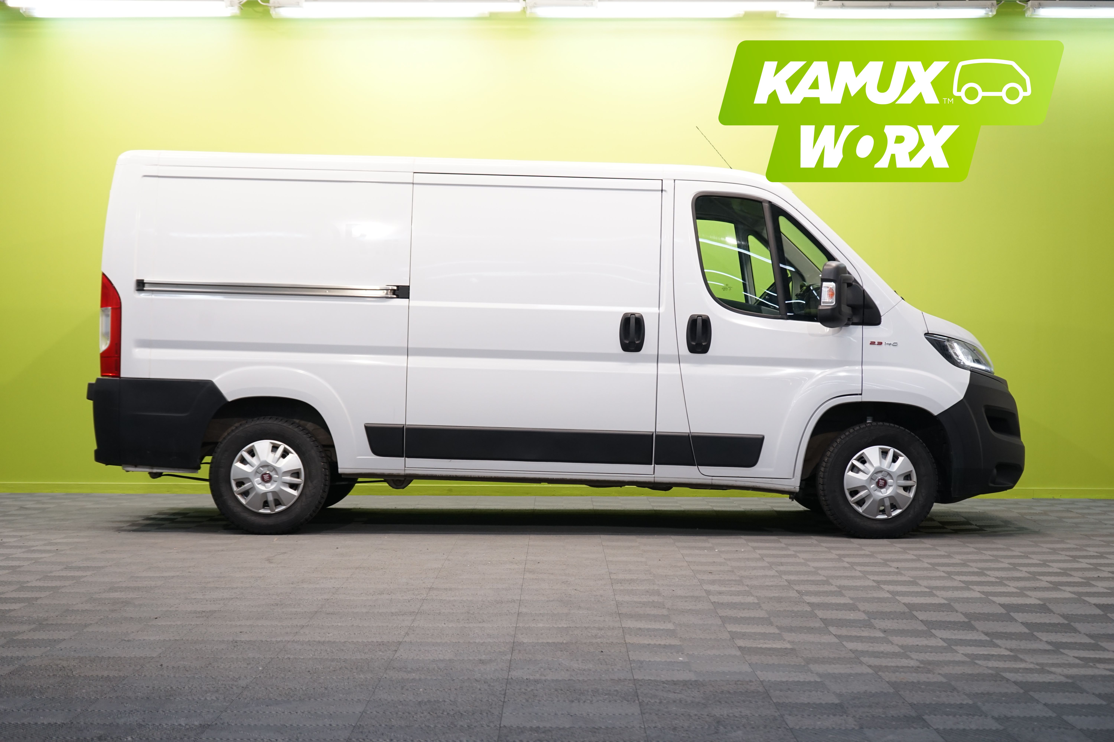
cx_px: 557
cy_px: 371
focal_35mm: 61
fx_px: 1887
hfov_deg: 32.9
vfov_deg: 22.3
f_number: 5.6
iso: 640
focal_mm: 61
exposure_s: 1/40
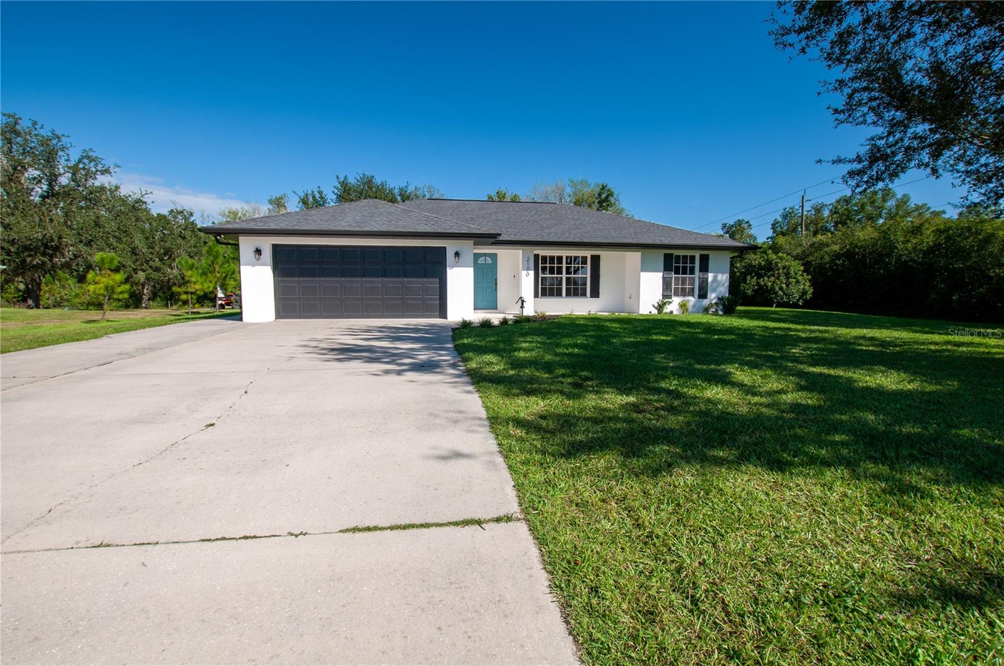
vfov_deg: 77.2
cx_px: 502
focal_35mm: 15
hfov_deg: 100.5
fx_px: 418
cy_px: 333
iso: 400
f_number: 9
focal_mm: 10
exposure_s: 1/1600
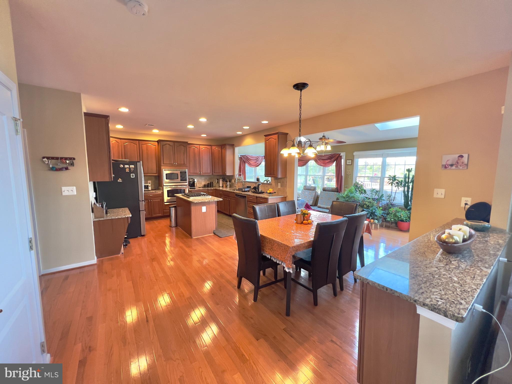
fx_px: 192
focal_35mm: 13
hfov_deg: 106.2
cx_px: 256
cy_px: 192
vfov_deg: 89.9
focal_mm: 1.57
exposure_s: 1/60
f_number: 1.8
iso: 200
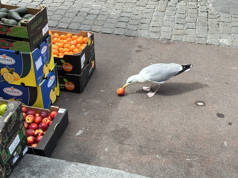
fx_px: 330
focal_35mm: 48
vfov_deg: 30.3
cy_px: 89
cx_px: 119
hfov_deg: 39.7
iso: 64
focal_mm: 6.86
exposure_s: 1/944
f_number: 1.78
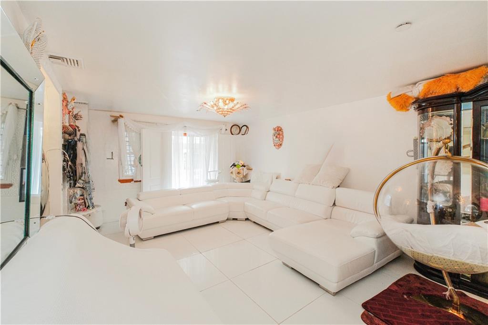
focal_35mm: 15
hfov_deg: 100.4
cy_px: 162
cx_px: 244
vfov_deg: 77.3
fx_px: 203
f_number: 8
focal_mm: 10
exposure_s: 1/60
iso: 1250
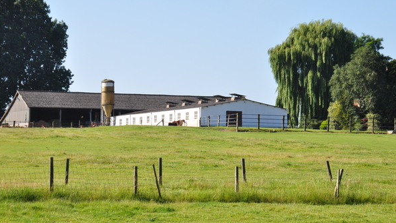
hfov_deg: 16.9
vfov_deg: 9.6
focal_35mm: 127
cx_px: 198
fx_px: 1334
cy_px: 100
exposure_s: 1/320
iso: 200
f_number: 10
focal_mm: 80
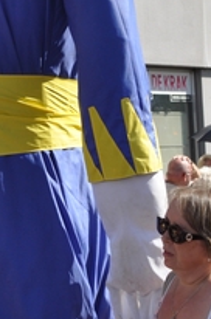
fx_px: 1239
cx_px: -88
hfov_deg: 9.5
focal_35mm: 140
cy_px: 23
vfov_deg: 14.5
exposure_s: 1/1250
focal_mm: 32
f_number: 5.6
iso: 400
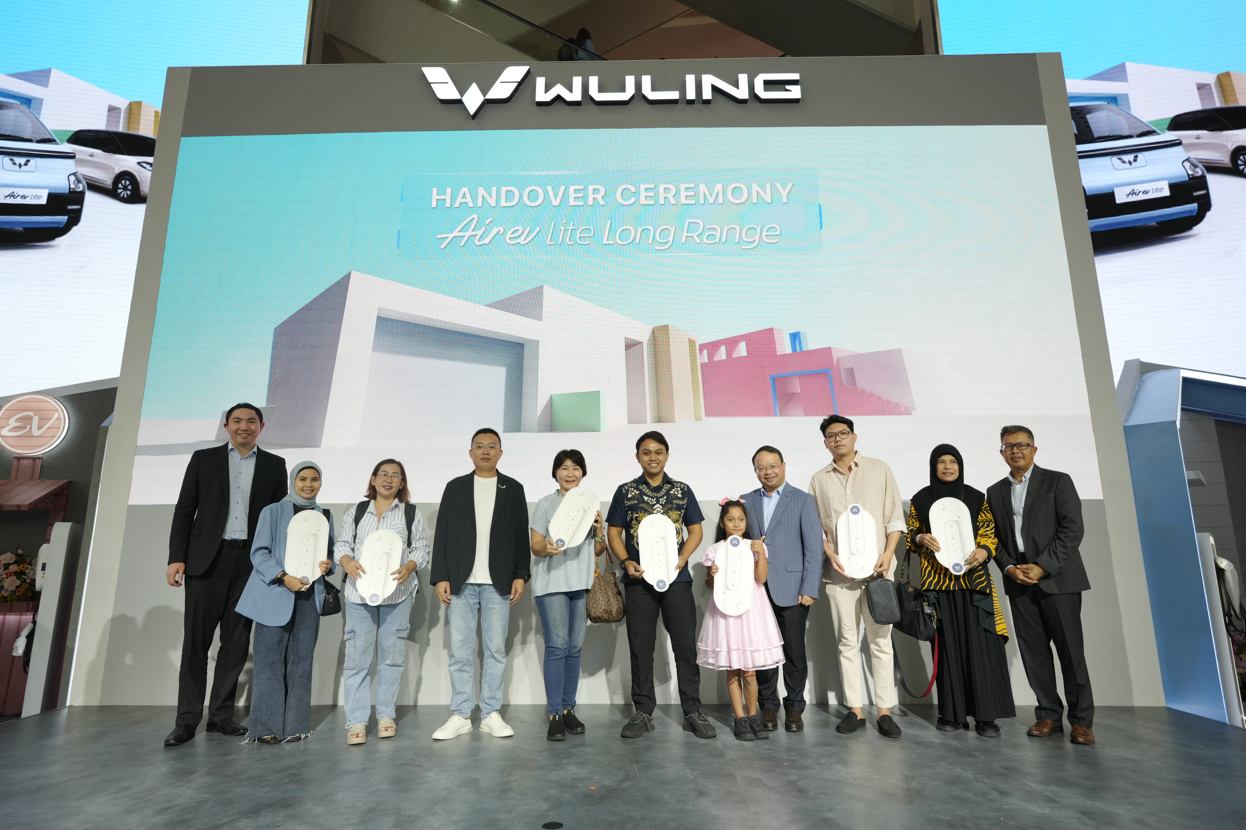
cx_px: 623
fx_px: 692
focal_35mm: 20
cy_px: 415
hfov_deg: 84.0
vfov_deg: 61.9
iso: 500
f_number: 4
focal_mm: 20
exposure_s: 1/160
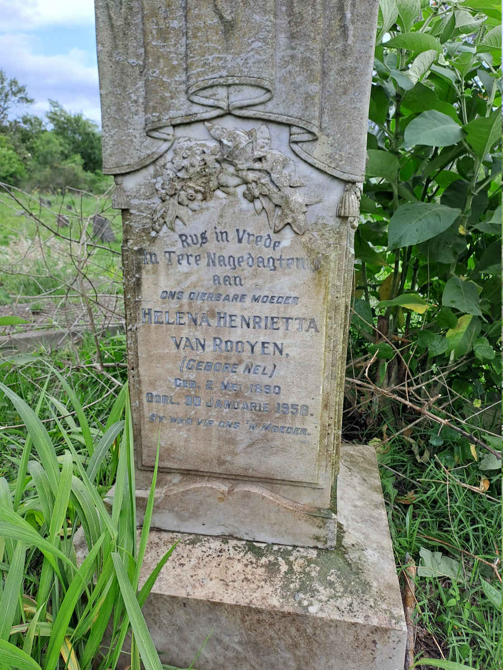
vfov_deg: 69.4
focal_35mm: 25
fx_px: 484
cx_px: 252
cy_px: 335
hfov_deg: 54.9
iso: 32
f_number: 1.8
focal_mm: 4.65
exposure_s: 1/320
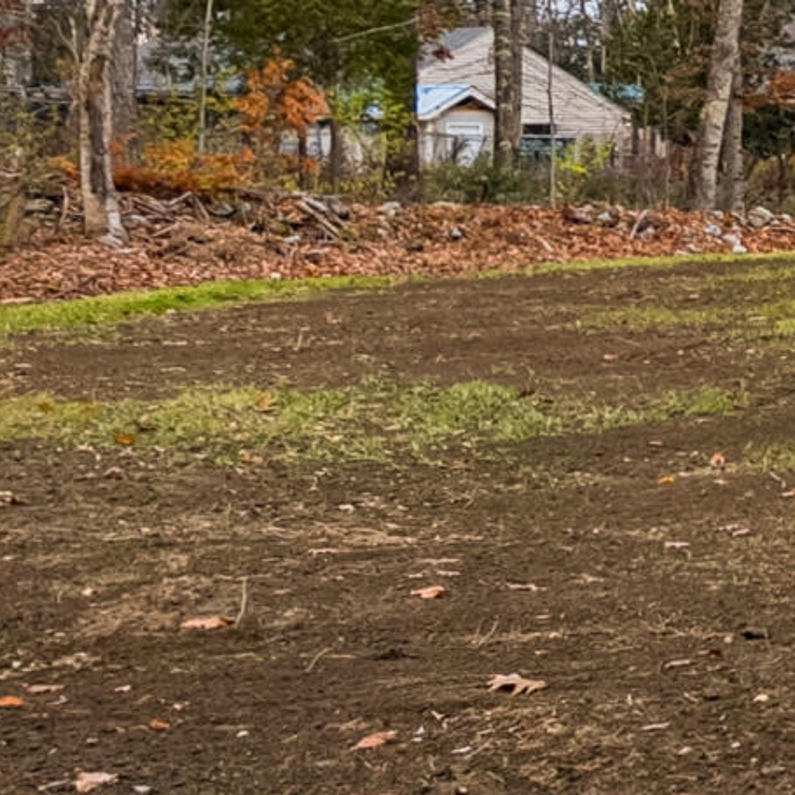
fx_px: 2983
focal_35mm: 115
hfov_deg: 11.1
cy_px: -11
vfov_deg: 14.9
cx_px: 2233
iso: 320
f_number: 4
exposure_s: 1/800
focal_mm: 20.5
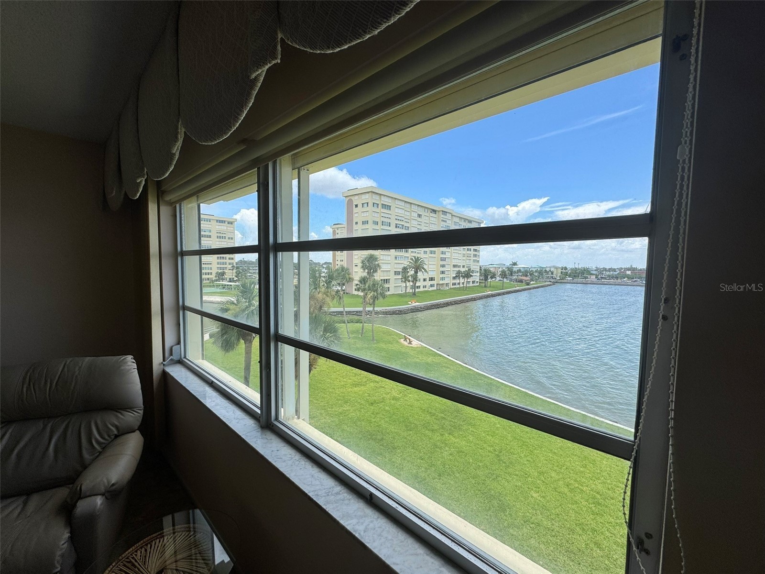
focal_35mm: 14
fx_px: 309
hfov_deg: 102.1
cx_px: 382
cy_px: 287
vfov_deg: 85.7
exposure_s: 1/1449
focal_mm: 2.22
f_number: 2.2
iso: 40
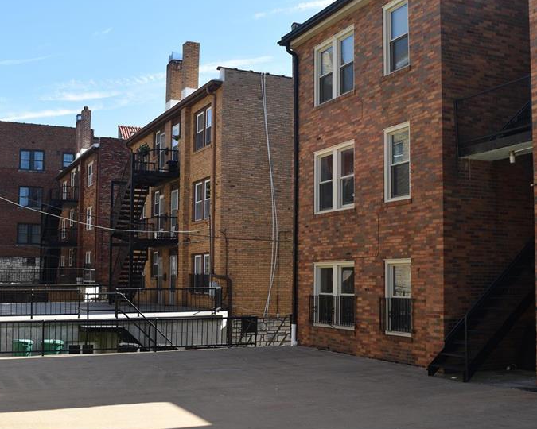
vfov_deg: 32.1
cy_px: 241
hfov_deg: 39.5
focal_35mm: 47
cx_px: 267
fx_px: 747
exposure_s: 1/200
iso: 100
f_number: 7.1
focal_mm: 22
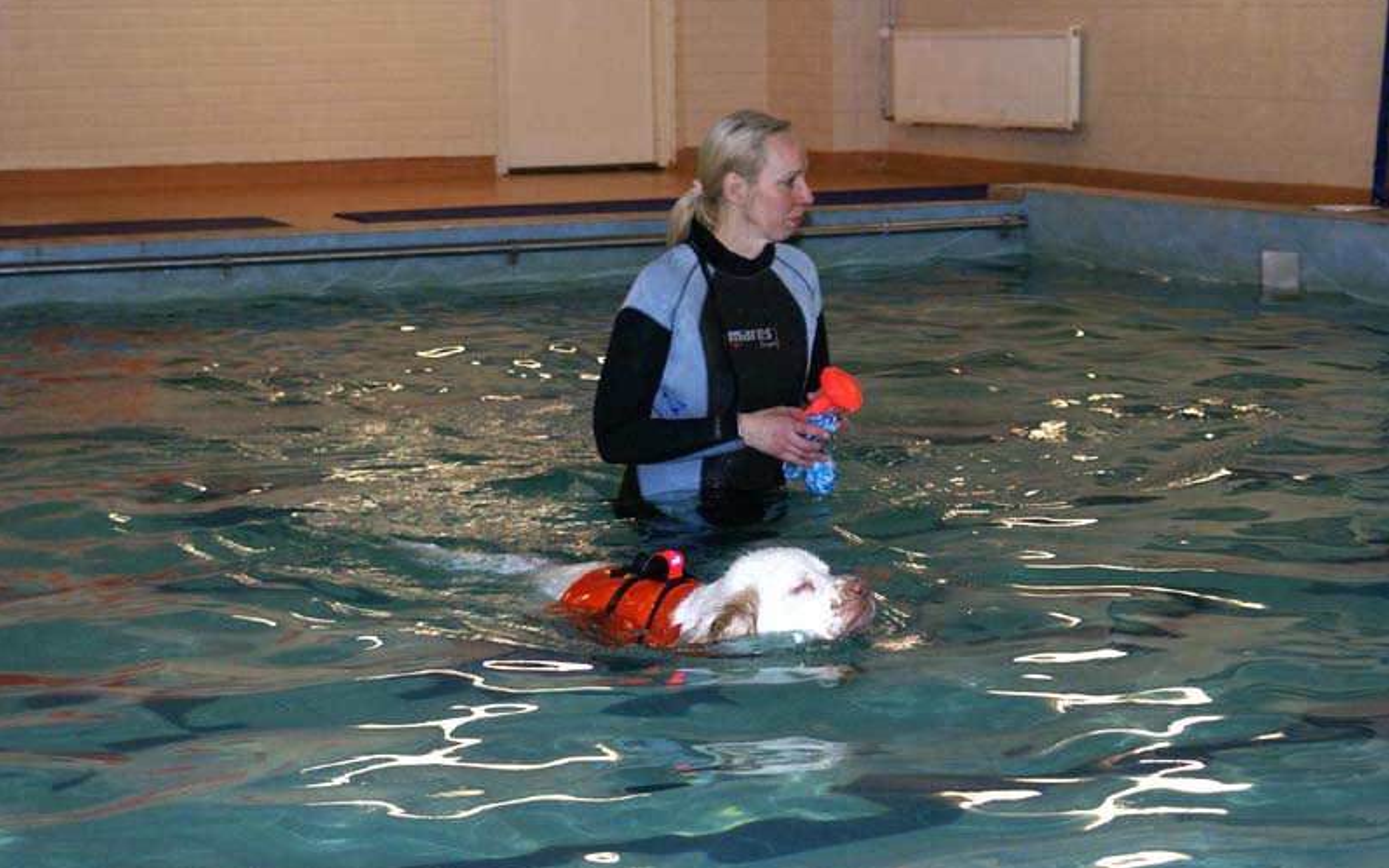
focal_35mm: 92
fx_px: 3482
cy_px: 452
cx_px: 694
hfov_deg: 22.6
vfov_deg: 14.2
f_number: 5.6
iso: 400
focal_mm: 60
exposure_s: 1/80
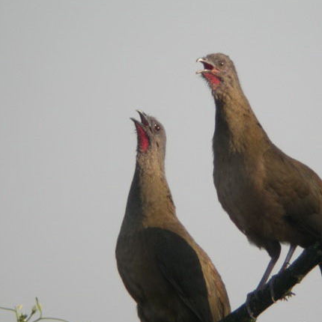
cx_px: 214
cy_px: 177
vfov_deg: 11.1
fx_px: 1663
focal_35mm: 158
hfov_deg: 11.0
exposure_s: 1/146
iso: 100
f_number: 4.3
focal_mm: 24.8
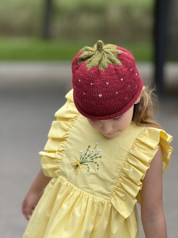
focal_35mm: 120
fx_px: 823
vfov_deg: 16.4
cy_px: 119
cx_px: 89
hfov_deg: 12.3
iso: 50
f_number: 2.8
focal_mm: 15.66
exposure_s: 1/339
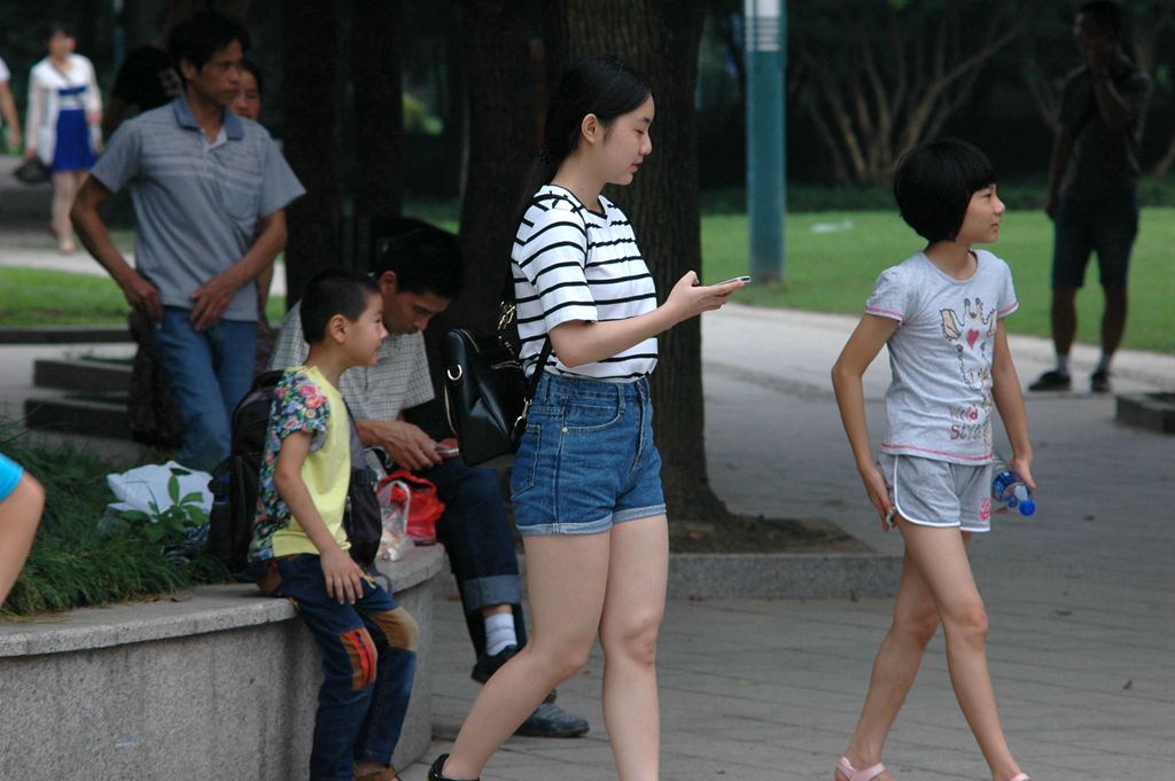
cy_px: 390
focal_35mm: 232
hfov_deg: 8.9
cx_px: 588
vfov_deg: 5.9
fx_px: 7582
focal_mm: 155
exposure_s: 1/250
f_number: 7.1
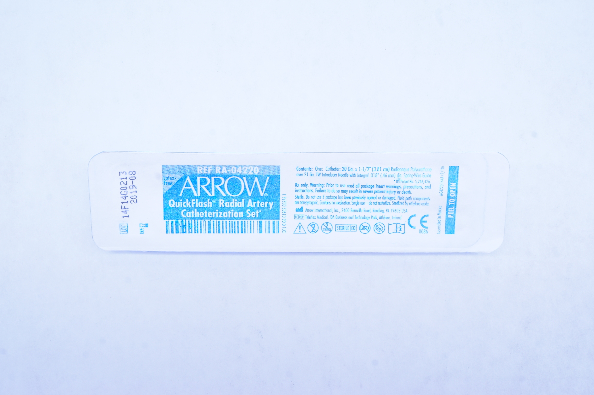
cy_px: 198
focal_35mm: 50
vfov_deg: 27.2
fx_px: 816
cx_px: 297
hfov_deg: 40.0
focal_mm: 33
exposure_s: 1/13
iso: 400
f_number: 14
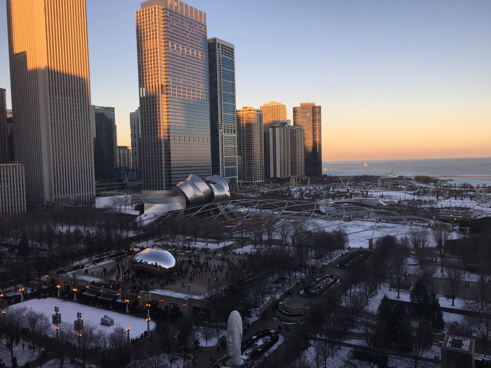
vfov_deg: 48.2
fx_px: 411
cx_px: 246
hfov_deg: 61.7
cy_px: 184
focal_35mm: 29
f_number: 2.2
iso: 25
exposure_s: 1/361
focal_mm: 4.15
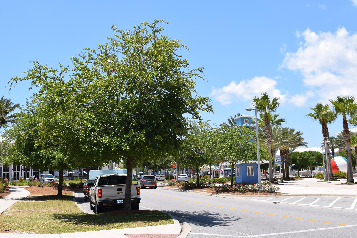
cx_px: 178
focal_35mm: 44
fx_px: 431
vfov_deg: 30.8
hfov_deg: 45.0
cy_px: 119
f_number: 9
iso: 100
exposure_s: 1/200
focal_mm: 29
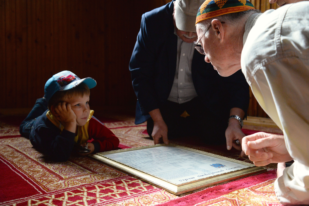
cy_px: 103
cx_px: 154
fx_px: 309
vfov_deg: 36.9
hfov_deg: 53.1
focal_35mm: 36
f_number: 4.5
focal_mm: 36
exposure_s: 1/500
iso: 4000
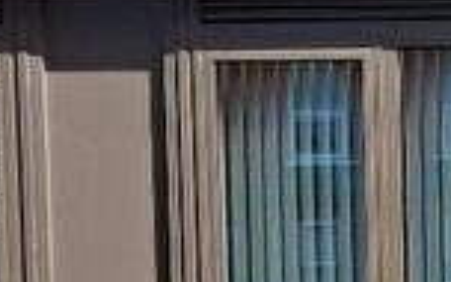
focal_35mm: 127
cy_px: 334
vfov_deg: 10.2
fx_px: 1561
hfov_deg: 15.9
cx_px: 519
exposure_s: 1/264
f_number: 1.8
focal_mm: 3.98
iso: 25
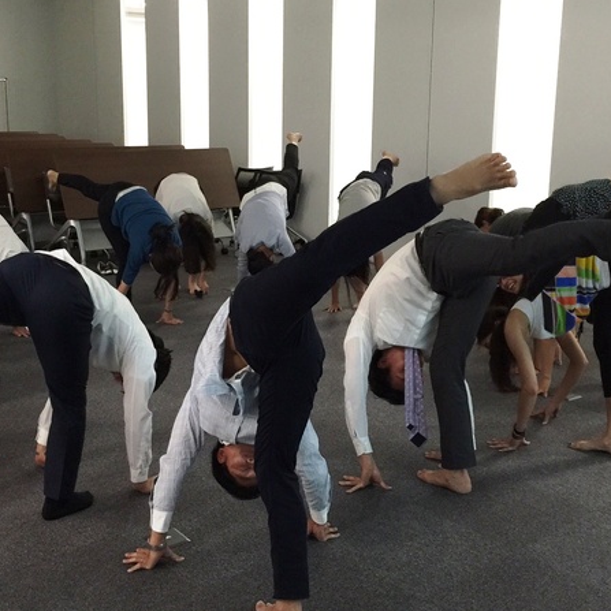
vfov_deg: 37.5
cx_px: 306
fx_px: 899
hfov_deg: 37.6
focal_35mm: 45
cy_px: 288
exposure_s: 1/15
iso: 100
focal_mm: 4.15
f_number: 2.2
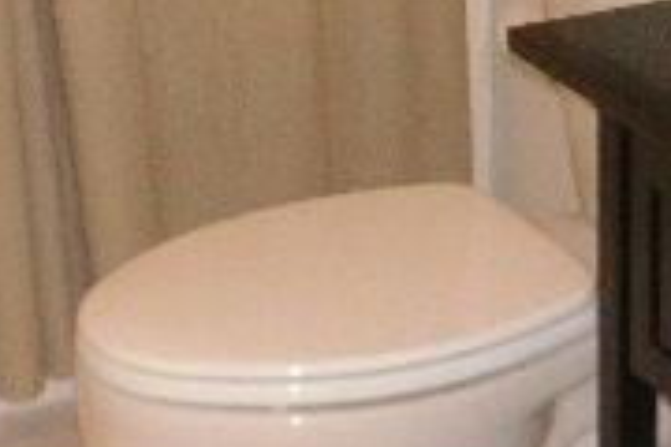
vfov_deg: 9.9
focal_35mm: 137
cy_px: -101
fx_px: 2553
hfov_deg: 14.9
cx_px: 436
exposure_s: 1/45
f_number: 2.8
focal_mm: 6.1
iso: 160
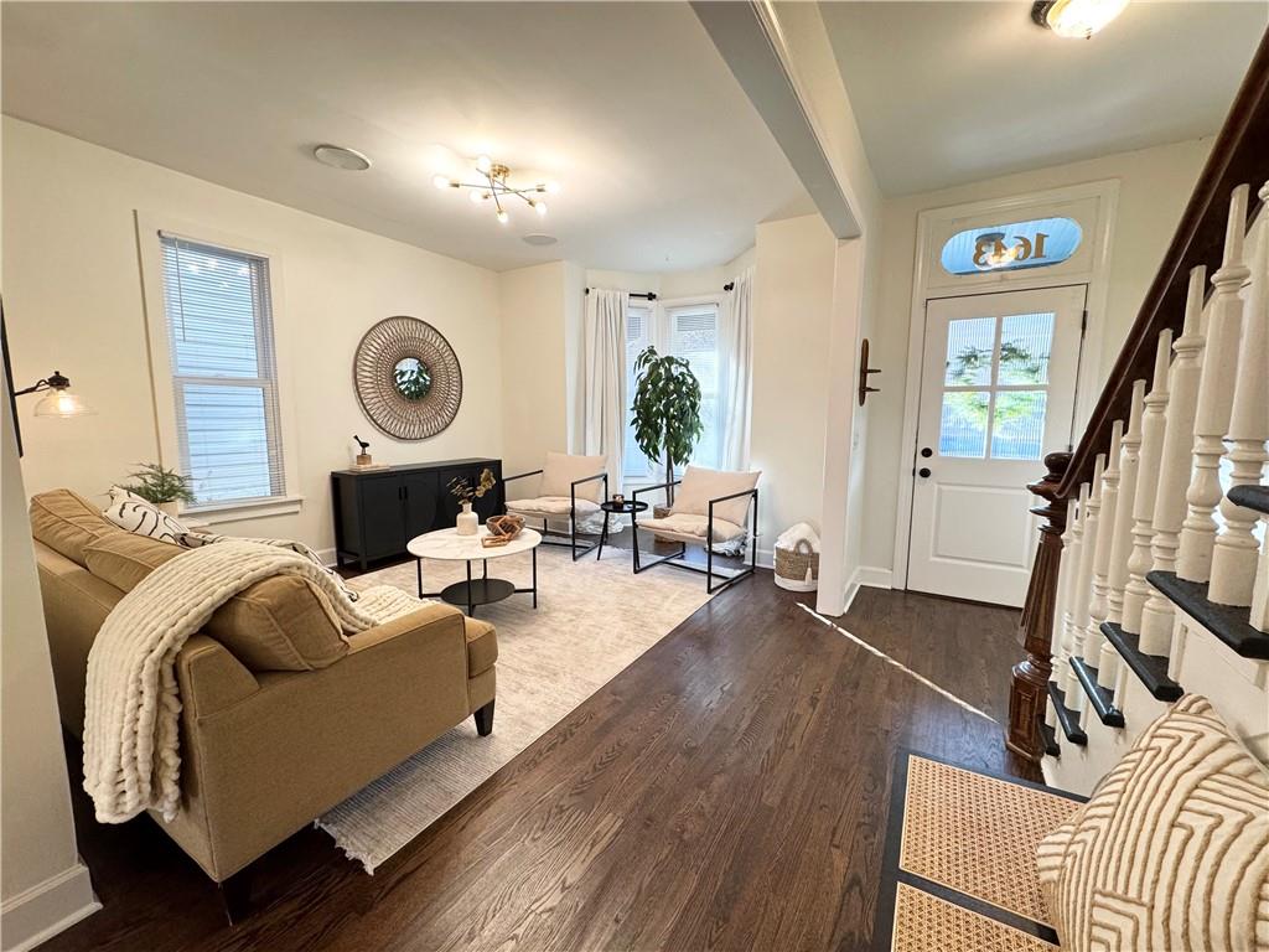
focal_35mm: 14
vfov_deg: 85.7
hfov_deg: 102.1
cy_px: 476
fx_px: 513
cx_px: 634
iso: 200
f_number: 2.2
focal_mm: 2.22
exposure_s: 1/120
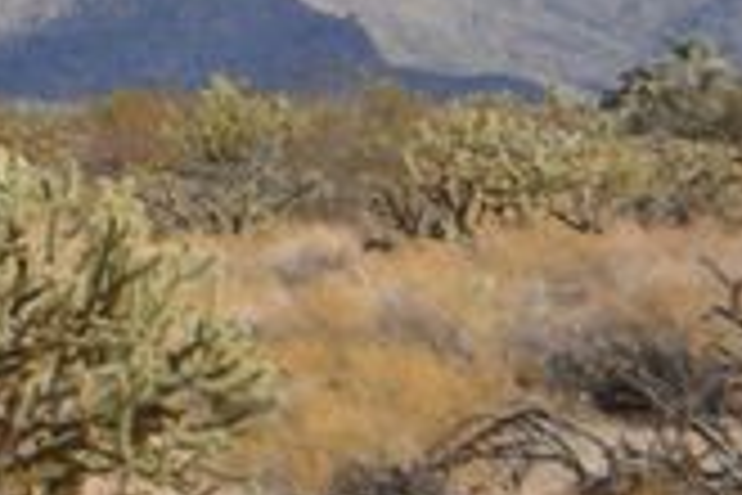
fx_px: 5142
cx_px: -130
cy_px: -238
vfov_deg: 5.5
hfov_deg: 8.2
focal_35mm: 250
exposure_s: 1/1600
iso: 400
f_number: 7.1
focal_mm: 55
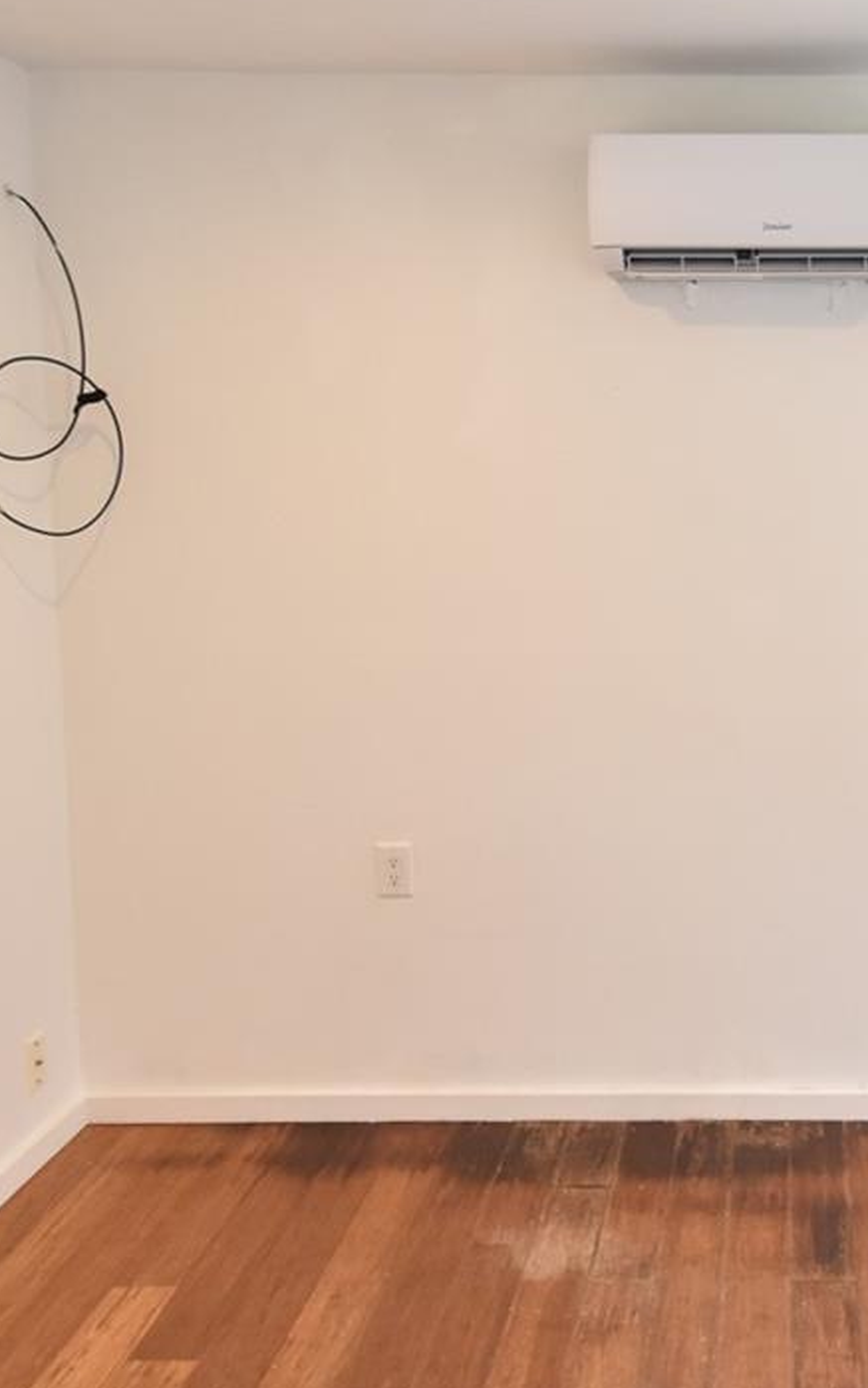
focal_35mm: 35
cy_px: 552
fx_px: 1324
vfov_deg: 54.9
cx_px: 810
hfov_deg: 34.0
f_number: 3.5
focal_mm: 10
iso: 800
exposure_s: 1/90
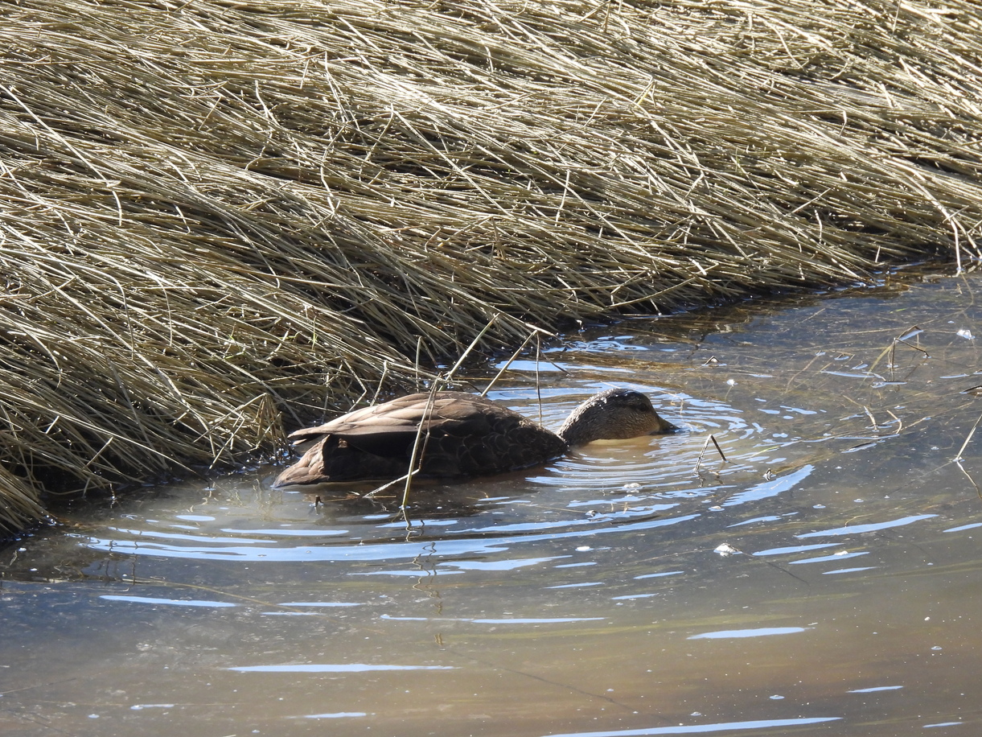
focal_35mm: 891
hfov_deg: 2.2
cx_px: 470
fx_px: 25279
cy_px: 379
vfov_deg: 1.7
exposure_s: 1/400
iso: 400
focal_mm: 152
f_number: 5.6
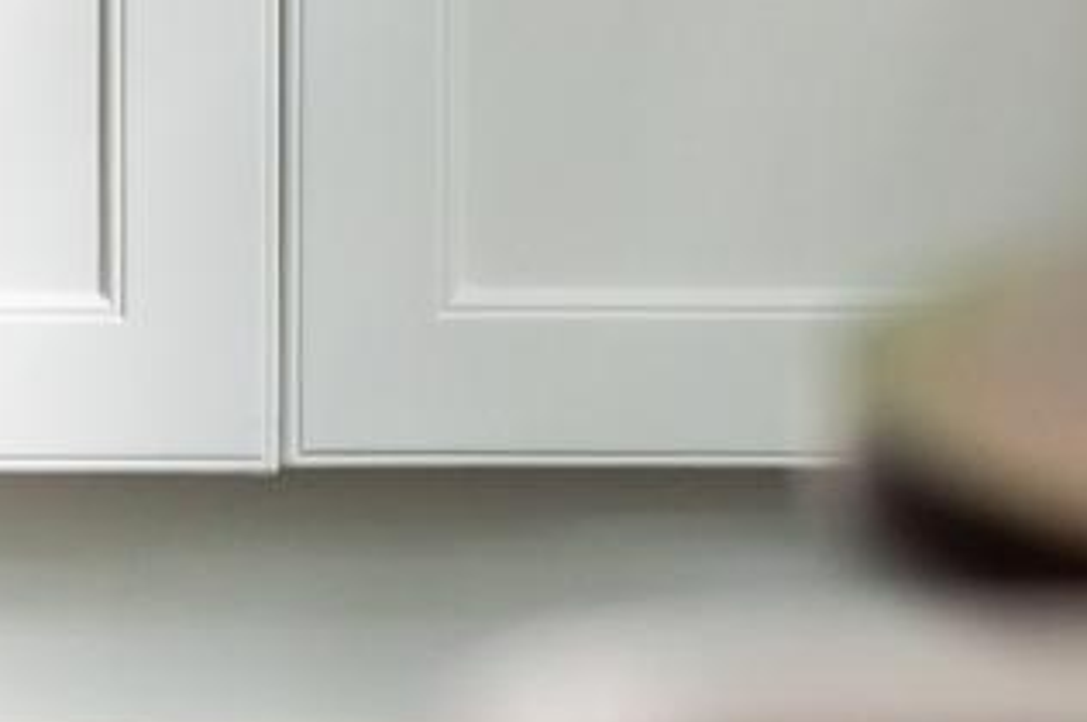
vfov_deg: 3.0
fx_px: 13664
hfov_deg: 4.5
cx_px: -922
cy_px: -468
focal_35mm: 453
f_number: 3.2
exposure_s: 1/125
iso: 1600
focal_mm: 70
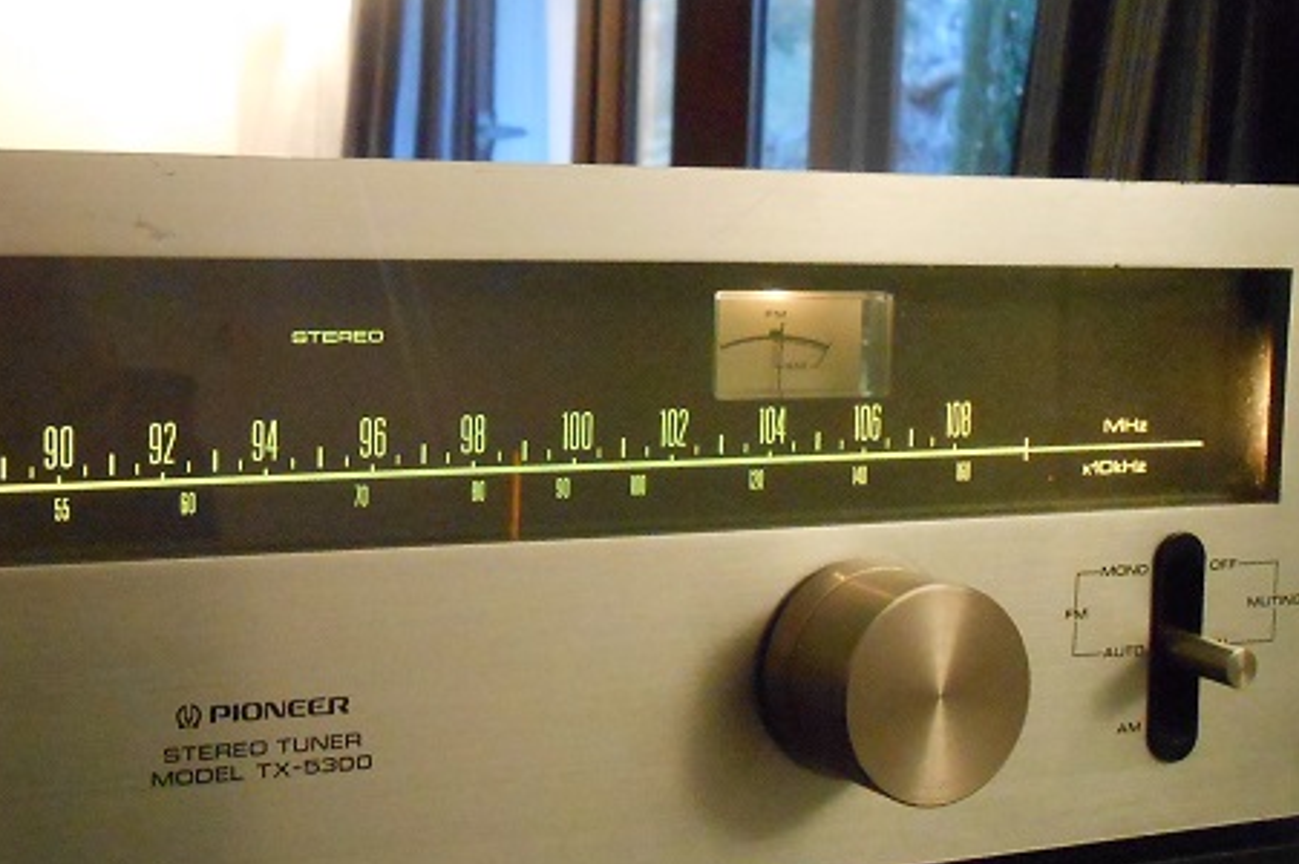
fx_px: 1731
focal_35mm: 48
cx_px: 337
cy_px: 380
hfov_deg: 40.1
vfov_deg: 28.0
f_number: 3.5
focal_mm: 4.6
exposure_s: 1/25
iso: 800
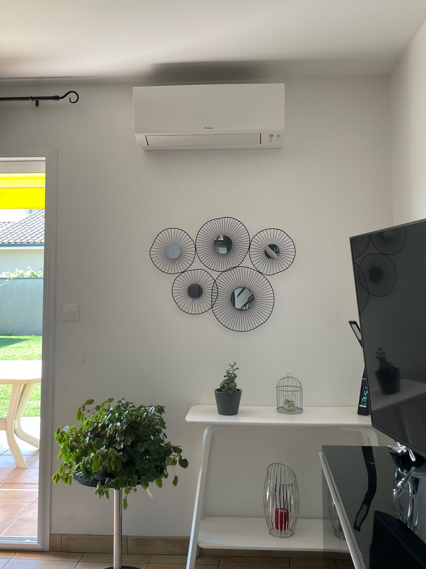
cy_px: 284
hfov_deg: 53.1
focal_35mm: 26
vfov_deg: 67.3
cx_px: 213
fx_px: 427
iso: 32
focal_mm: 4.2
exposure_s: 1/121
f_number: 1.6
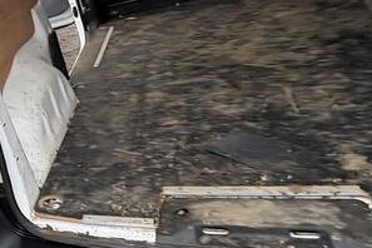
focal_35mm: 44
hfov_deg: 34.3
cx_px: -90
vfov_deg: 29.8
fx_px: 455
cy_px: 51
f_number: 2.2
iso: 100
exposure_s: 1/113
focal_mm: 2.22
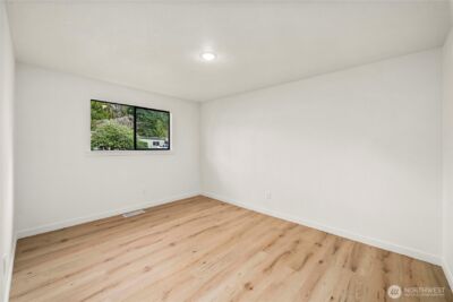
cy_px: 151
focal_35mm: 14
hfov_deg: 104.2
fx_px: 176
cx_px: 226
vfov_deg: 81.3
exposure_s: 1/60
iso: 100
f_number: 7.1
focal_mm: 14
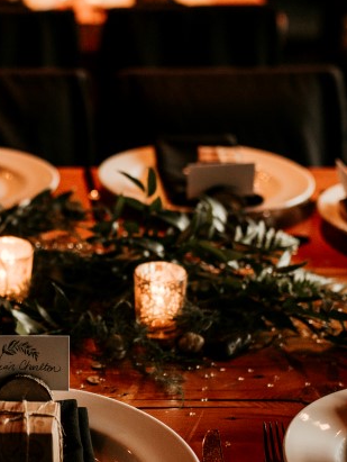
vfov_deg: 21.7
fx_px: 1201
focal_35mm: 90
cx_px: -27
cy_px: 211
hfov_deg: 16.0
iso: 640
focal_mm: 35
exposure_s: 1/200
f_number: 2
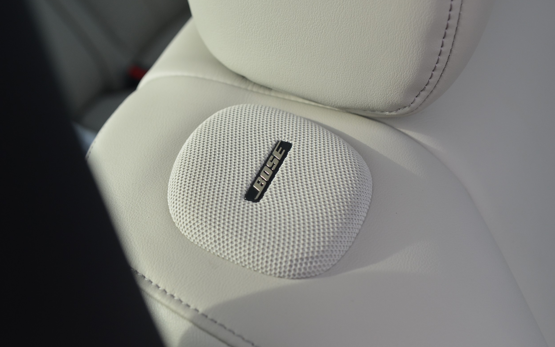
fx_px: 719
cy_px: 167
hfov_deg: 42.2
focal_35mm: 48
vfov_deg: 27.1
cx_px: 278
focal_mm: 31
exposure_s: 1/200
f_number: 5
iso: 400
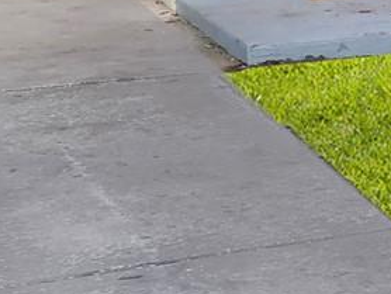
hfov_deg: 10.5
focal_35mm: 161
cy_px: -183
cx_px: 941
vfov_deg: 8.9
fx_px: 1820
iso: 20
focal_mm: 4
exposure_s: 1/357
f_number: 1.8
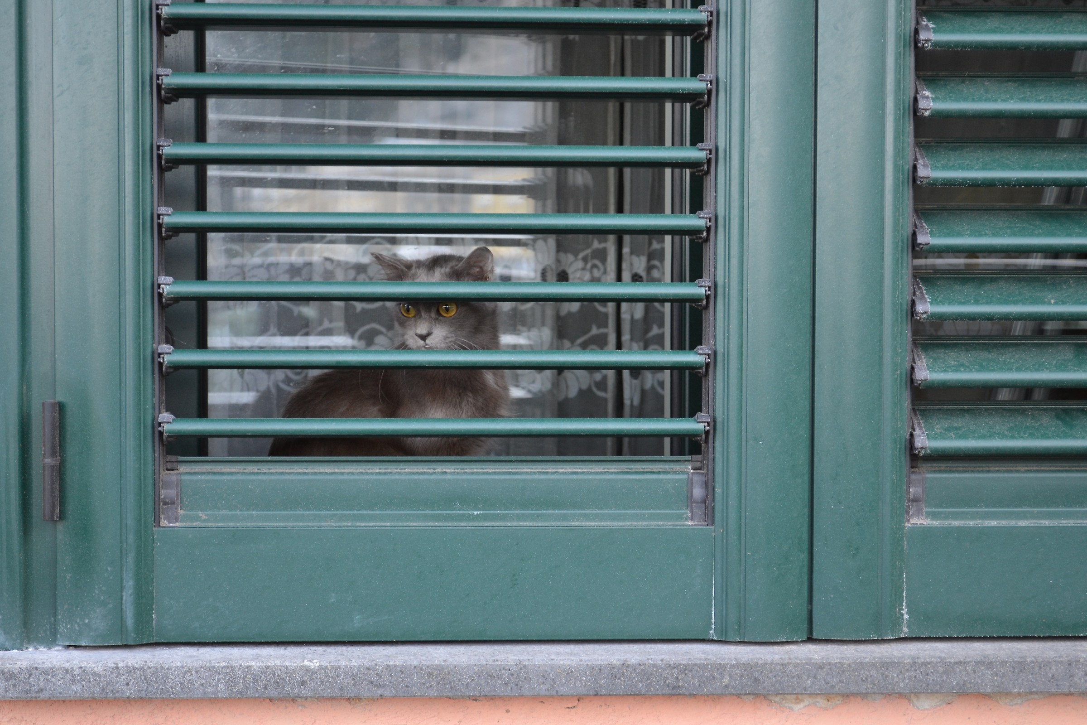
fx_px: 1993
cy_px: 362
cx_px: 544
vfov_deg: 20.6
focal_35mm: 66
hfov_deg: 30.5
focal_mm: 44
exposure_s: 1/50
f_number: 5.3
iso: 400
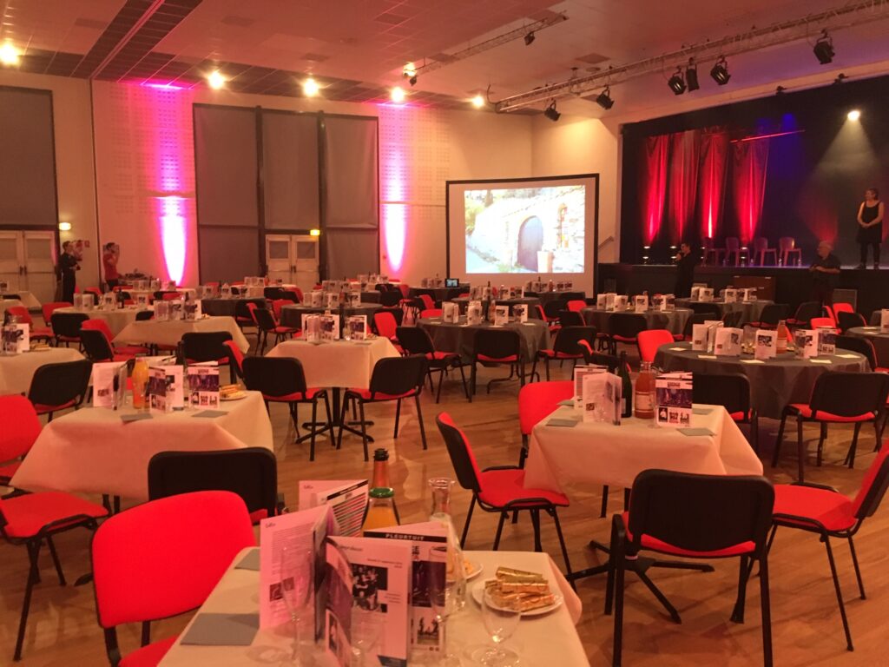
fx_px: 745
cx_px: 444
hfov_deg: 61.7
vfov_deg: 48.2
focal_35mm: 29
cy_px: 334
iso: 200
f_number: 2.2
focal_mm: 4.15
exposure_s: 1/17
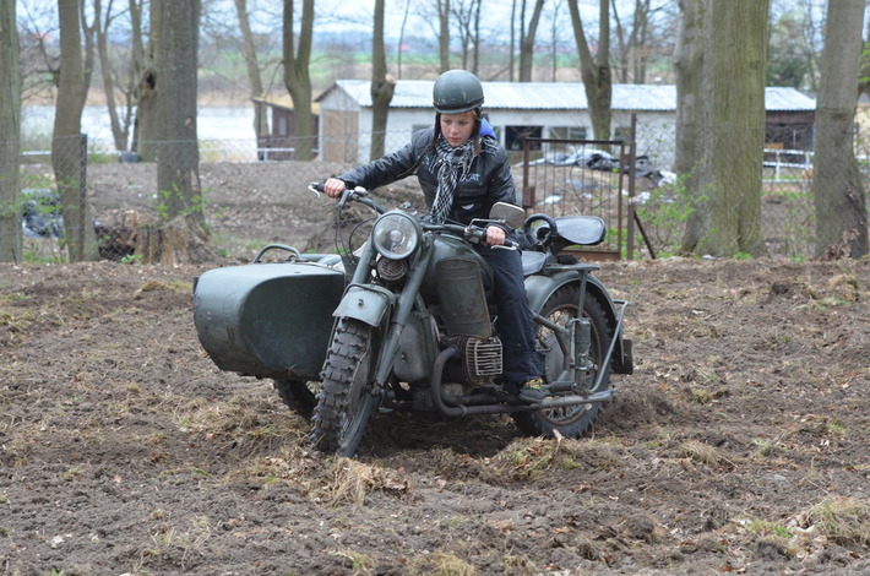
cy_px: 288
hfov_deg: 17.5
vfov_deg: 11.7
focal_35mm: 117
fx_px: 2821
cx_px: 435
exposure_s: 1/400
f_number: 5.6
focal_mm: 78
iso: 1600
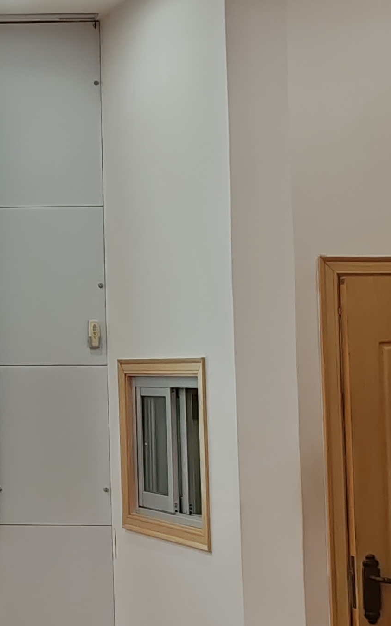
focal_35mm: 99
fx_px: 1688
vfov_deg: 21.0
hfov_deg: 11.2
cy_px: 284
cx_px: -520
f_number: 1.9
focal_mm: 6.12
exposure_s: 1/100
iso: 160
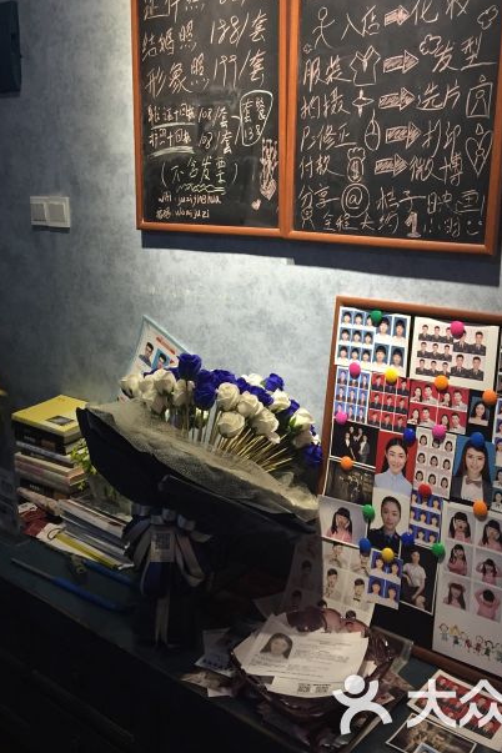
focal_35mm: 35
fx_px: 732
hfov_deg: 37.6
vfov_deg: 54.3
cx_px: 318
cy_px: 332
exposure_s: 1/33
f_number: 2.2
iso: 160
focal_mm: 4.15
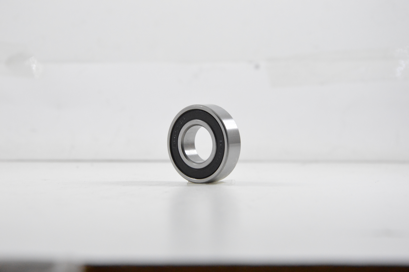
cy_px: 136
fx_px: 1362
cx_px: 204
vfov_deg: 11.4
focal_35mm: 120
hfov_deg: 17.1
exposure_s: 1/100
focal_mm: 80
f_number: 8
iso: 3200
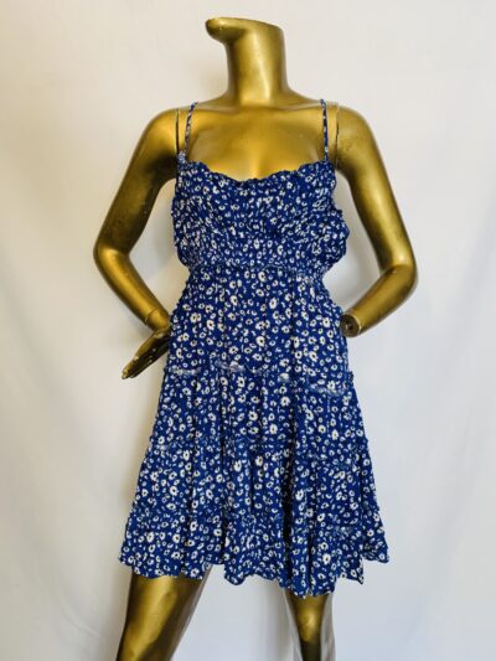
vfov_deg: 67.3
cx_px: 248
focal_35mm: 26
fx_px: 497
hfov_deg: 53.1
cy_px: 330
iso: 160
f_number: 1.8
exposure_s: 1/50
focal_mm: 4.25
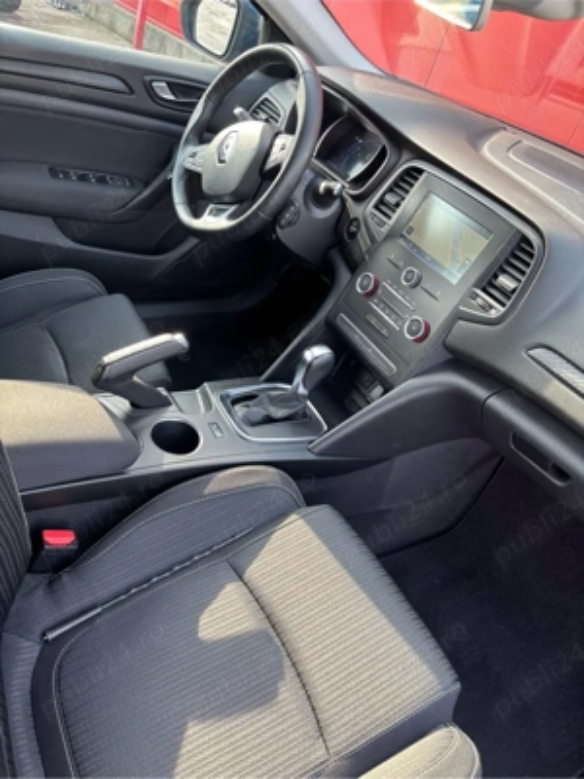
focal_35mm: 26
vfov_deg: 67.3
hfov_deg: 53.1
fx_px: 585
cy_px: 390
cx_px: 292
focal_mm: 5.96
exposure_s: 1/99
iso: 64
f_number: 1.6
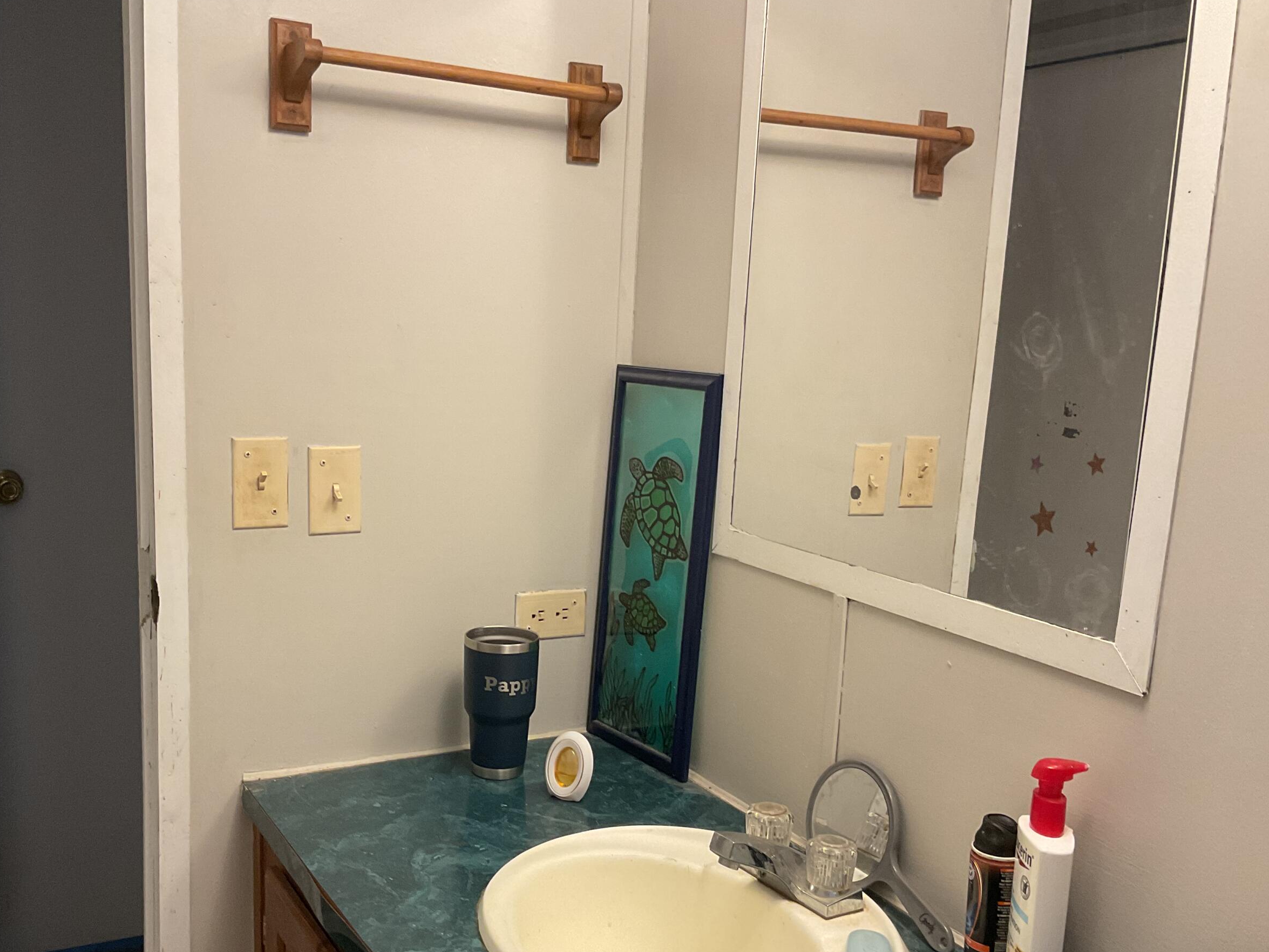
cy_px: 557
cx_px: 588
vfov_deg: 38.6
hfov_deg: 50.1
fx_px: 1357
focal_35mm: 37
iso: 100
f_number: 1.8
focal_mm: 3
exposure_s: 1/60
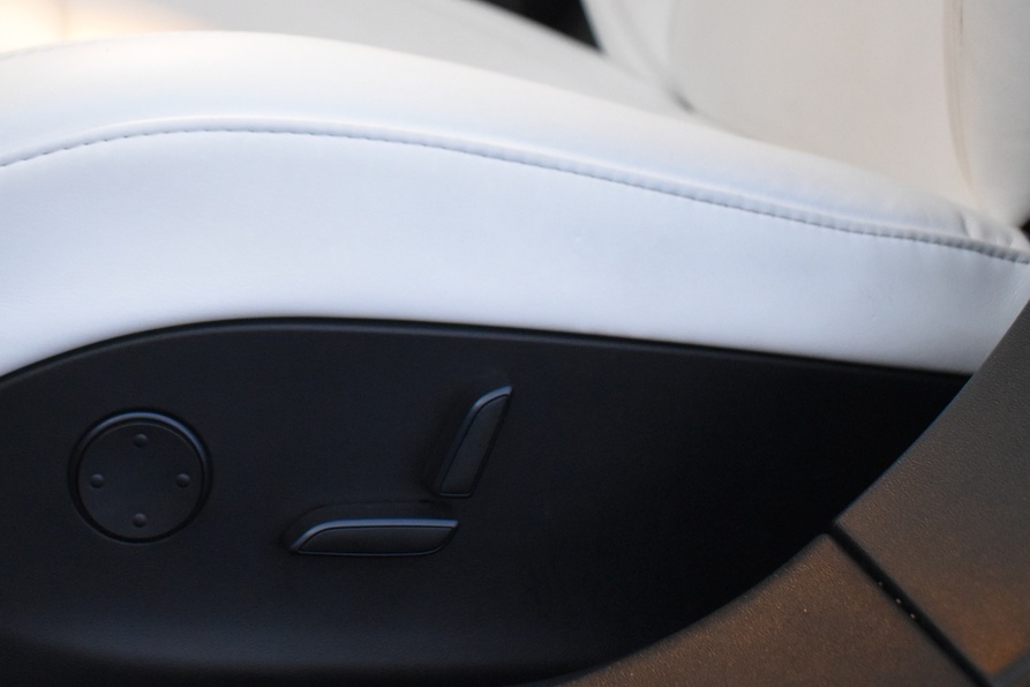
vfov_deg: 27.4
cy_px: 230
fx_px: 1402
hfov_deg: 39.6
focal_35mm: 49
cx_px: 296
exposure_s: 1/60
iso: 2000
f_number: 3.5
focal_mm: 18
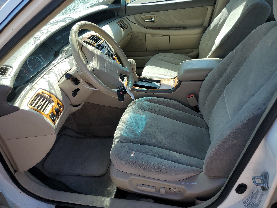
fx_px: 208
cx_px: 138
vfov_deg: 53.1
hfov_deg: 67.3
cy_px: 104
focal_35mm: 26
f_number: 1.5
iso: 50
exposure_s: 1/1000
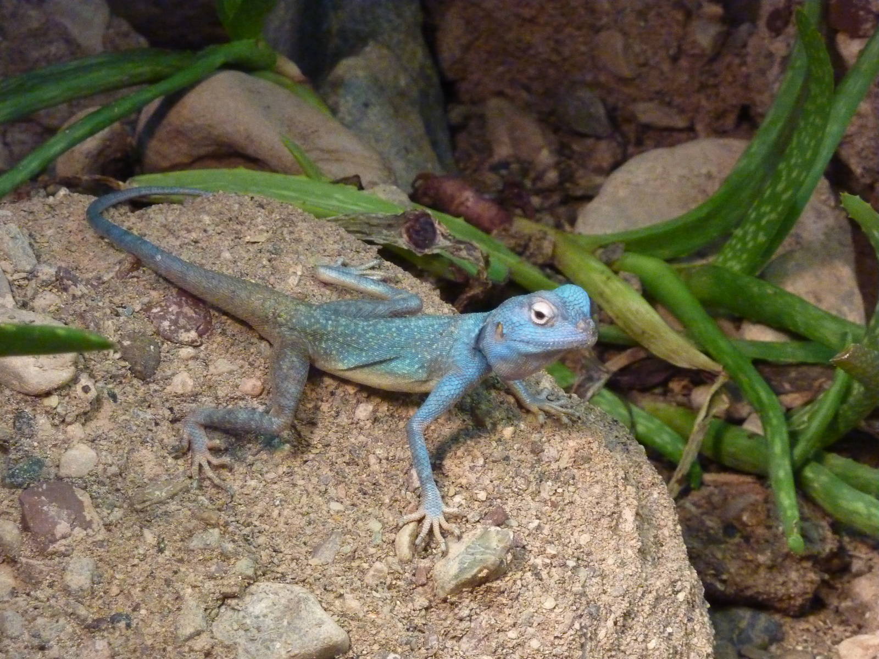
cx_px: 440
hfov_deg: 18.9
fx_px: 2641
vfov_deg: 14.2
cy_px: 330
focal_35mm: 104
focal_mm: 17
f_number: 4.3
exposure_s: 1/50
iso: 800
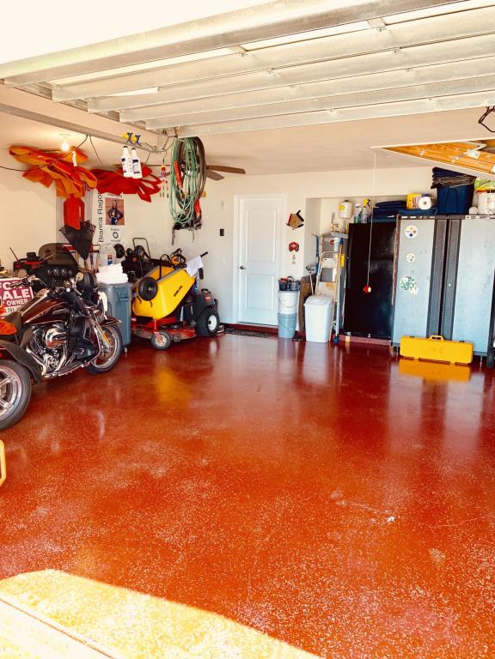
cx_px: 248
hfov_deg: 53.1
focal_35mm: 26
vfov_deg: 67.3
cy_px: 330
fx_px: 496
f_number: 1.8
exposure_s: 1/121
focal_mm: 4.25
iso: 64
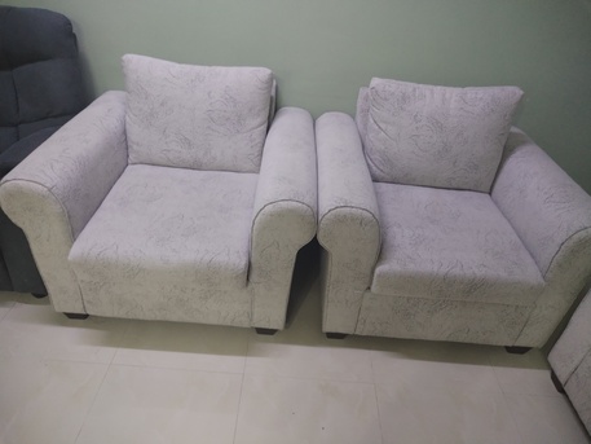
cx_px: 296
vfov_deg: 53.1
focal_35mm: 26
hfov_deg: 67.3
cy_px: 222
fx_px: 444
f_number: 1.8
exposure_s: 1/24
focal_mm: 4.75
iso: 1306
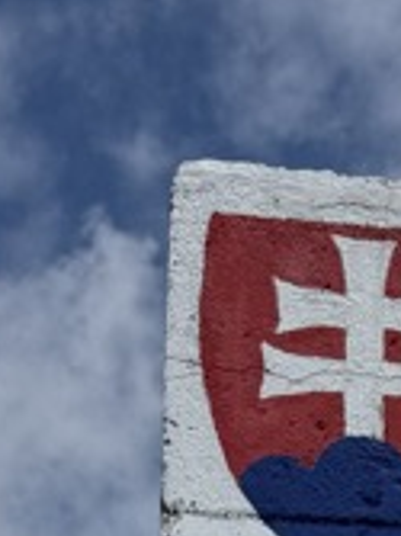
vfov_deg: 10.4
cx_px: 366
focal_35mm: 147
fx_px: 2273
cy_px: 1521
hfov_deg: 10.0
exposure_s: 1/9091
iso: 80
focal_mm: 6.76
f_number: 1.78
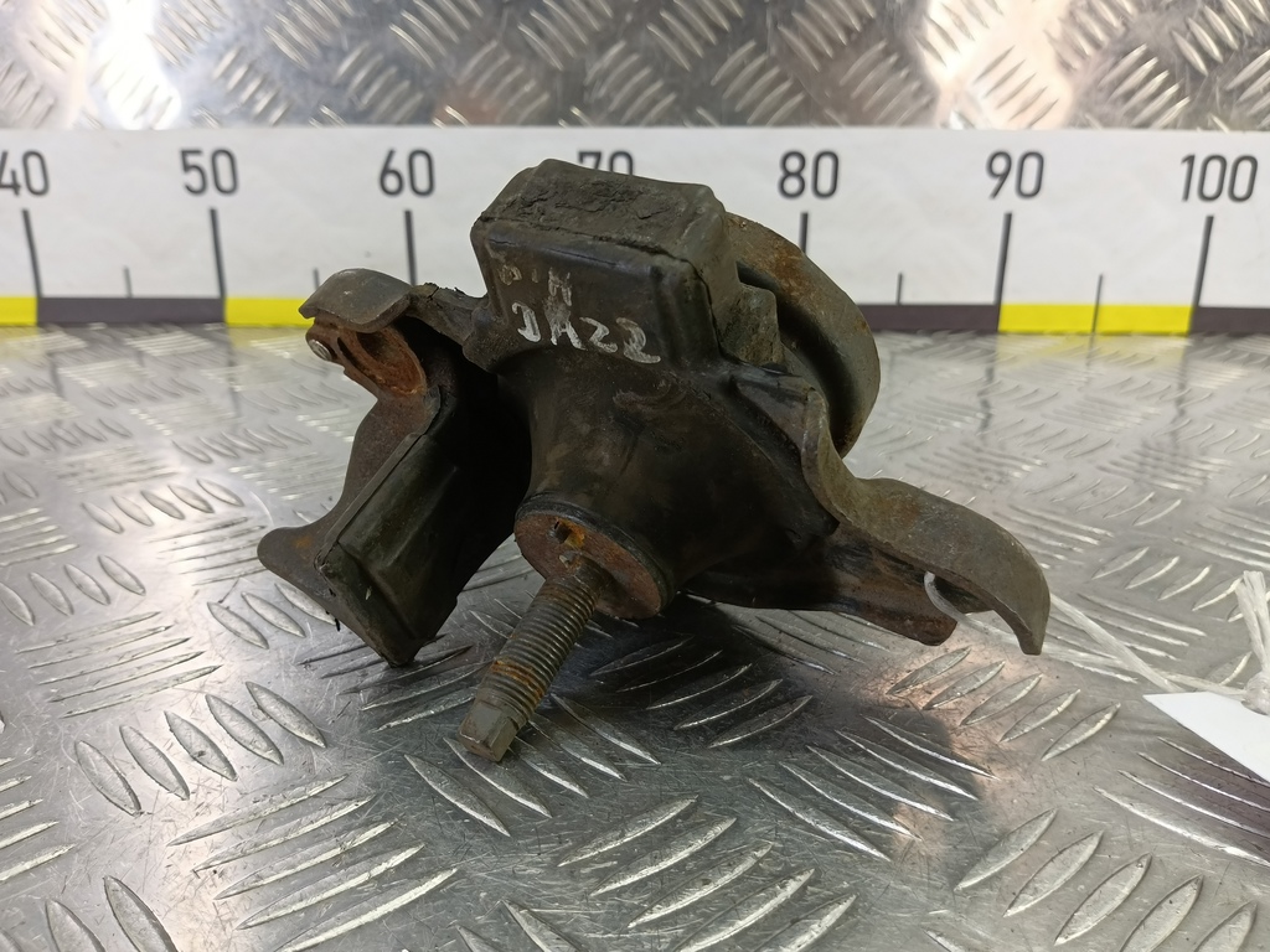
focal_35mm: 23
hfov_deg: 73.9
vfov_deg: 58.9
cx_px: 635
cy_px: 476
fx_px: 844
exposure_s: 1/50
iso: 147
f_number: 1.6
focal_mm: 4.11
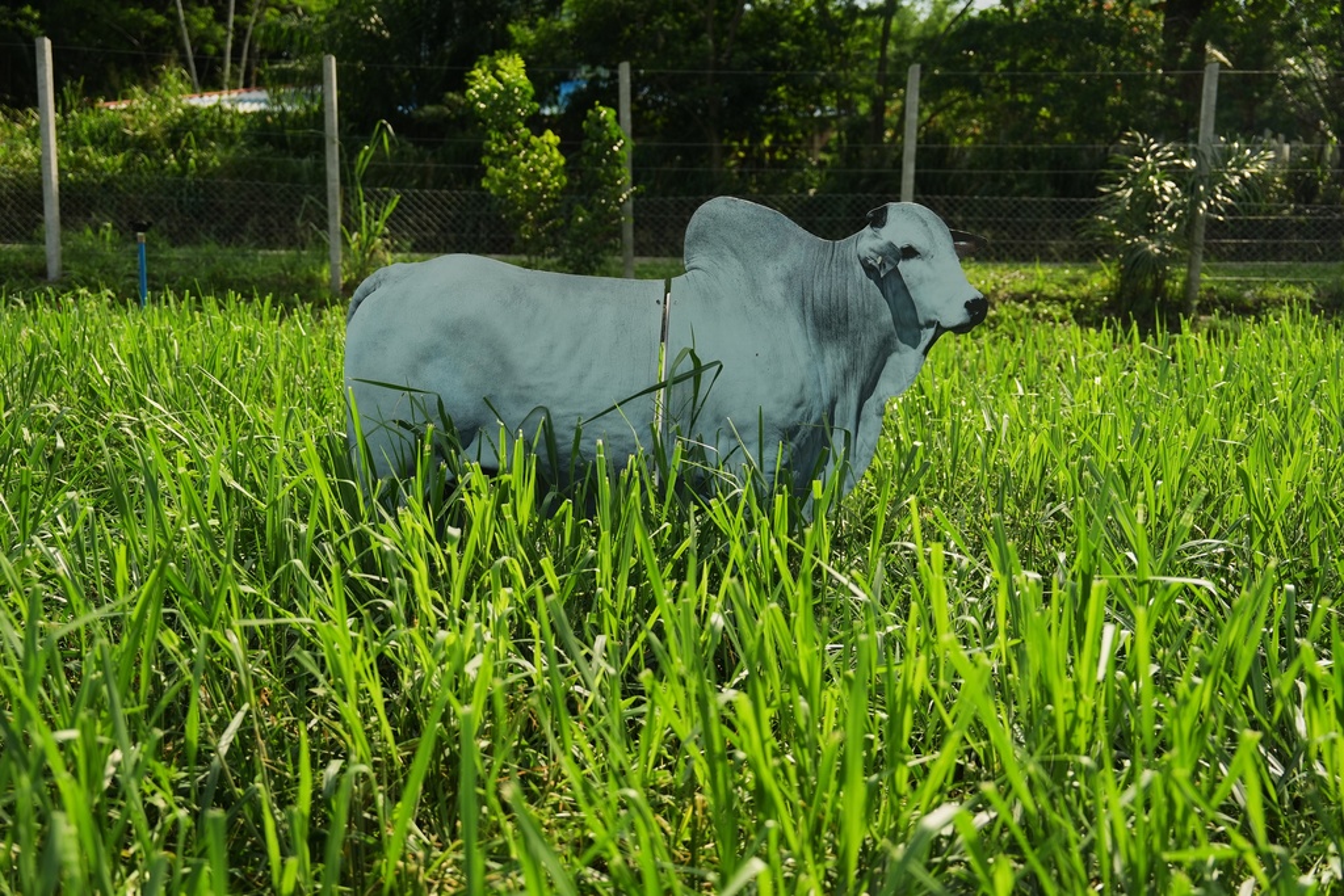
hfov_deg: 50.7
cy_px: 448
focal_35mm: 38
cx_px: 672
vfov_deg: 35.1
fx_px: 1419
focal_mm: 38
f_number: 2.8
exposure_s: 1/2000
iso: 400
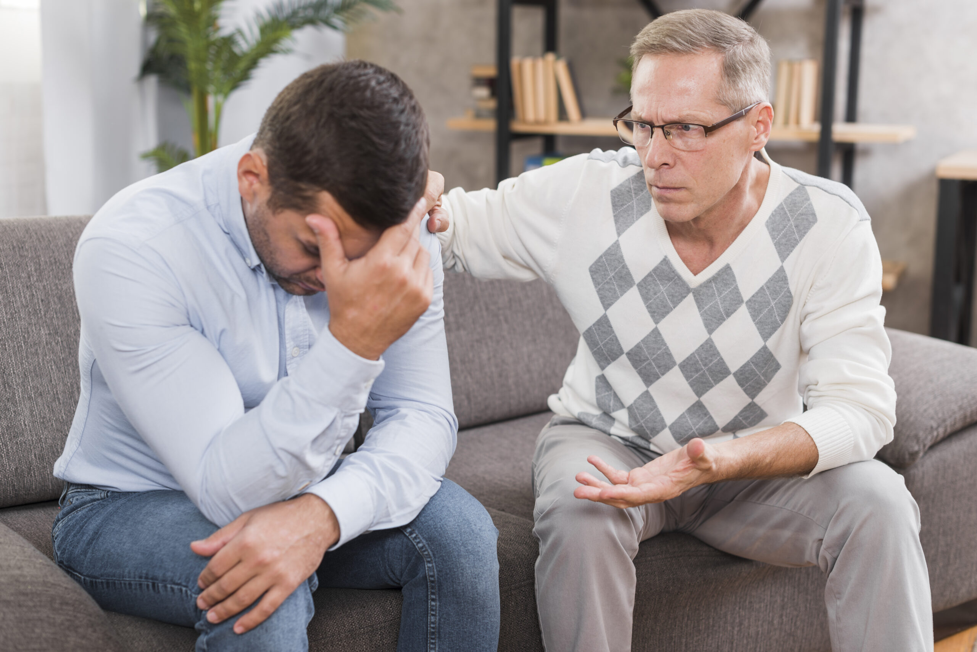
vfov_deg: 27.0
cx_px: 488
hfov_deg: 39.6
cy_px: 326
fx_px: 1357
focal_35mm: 50
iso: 50
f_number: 3.2
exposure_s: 1/160
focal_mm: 50
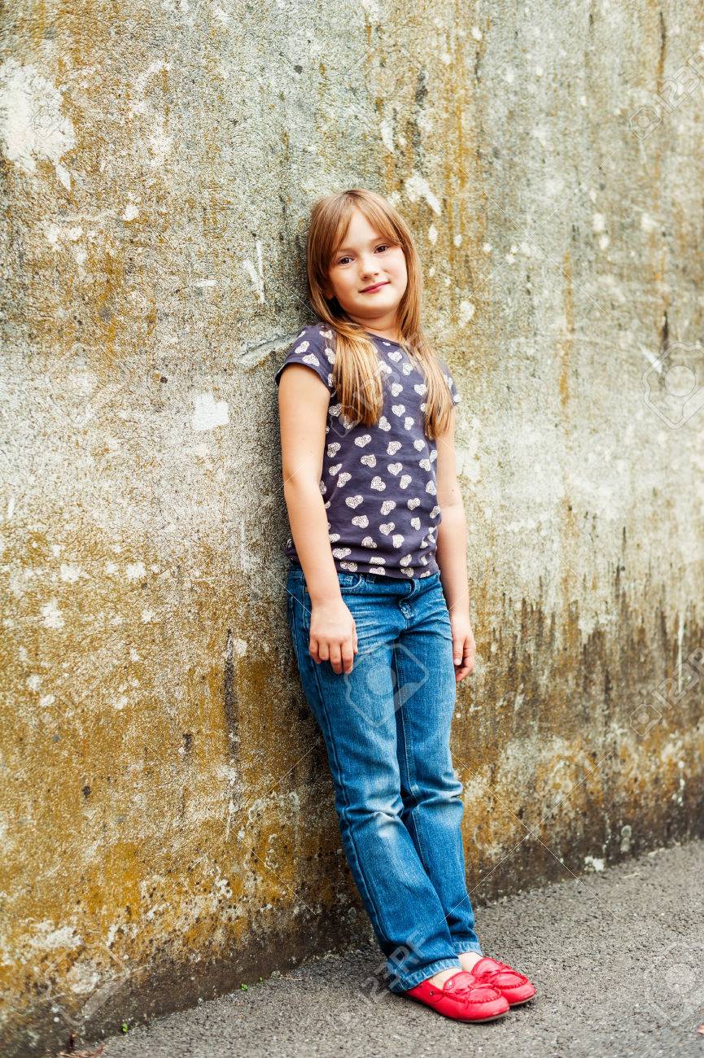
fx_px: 1469
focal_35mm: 50
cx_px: 352
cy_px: 529
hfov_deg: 27.0
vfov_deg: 39.6
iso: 250
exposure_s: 1/250
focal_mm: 50
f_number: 2.8
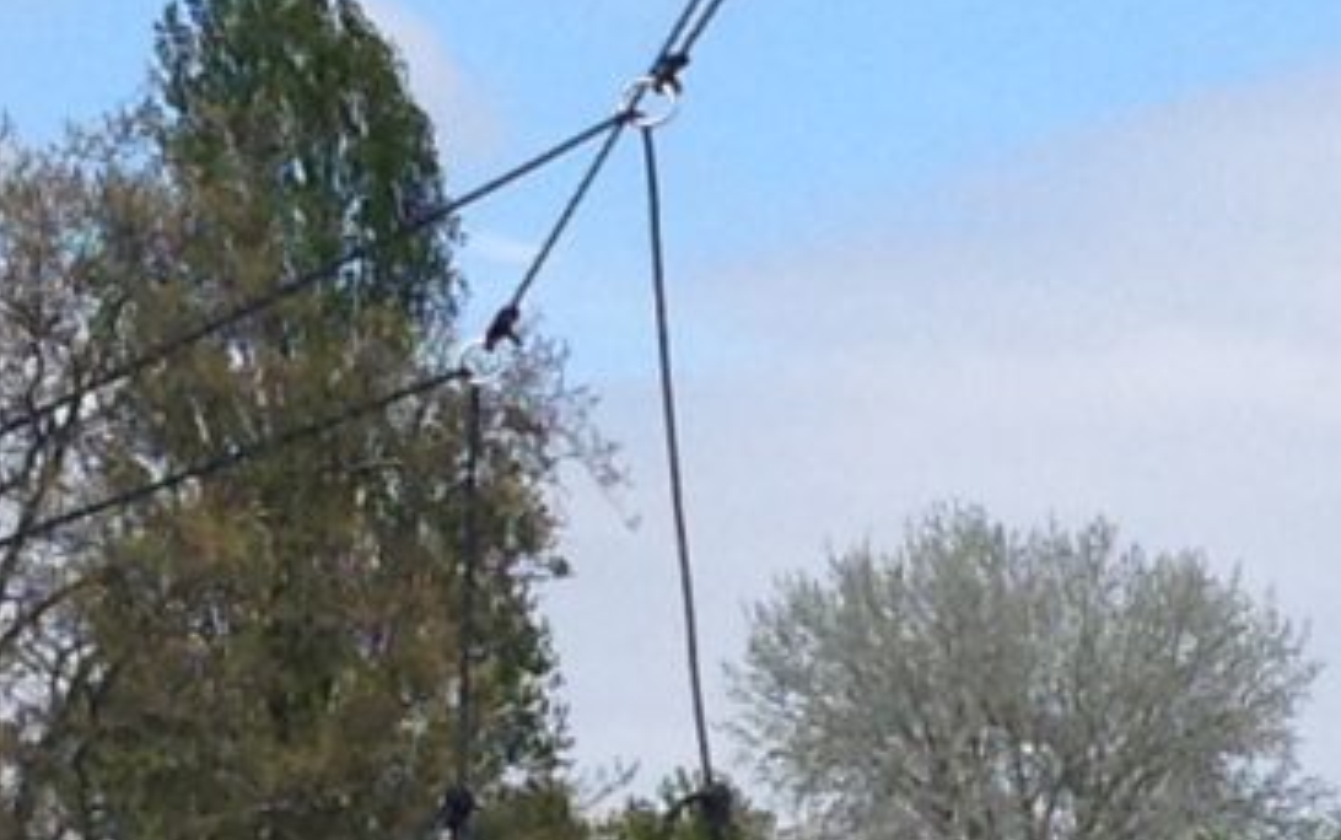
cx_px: 578
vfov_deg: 5.3
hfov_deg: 8.5
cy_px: 928
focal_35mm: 246
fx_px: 8996
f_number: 2.4
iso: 50
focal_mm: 4.12
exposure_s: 1/1506
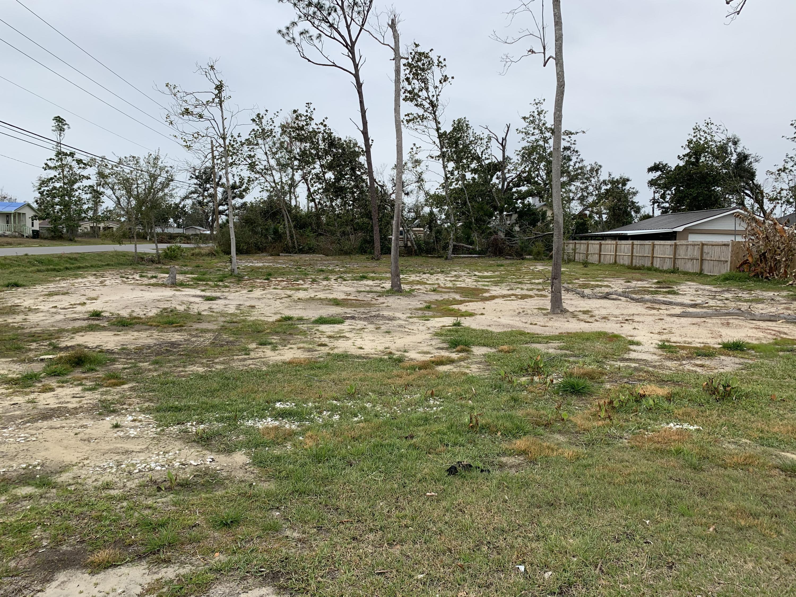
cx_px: 398
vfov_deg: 53.1
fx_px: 598
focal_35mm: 26
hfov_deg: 67.3
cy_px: 298
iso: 25
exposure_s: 1/1427
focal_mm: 4.25
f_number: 1.8
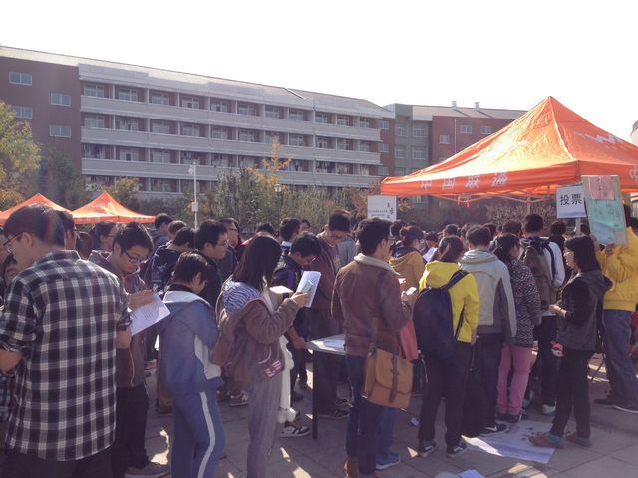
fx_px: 645
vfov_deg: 40.7
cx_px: 319
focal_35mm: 35
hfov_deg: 52.6
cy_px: 239
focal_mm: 4.28
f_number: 2.4
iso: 50
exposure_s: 1/1082
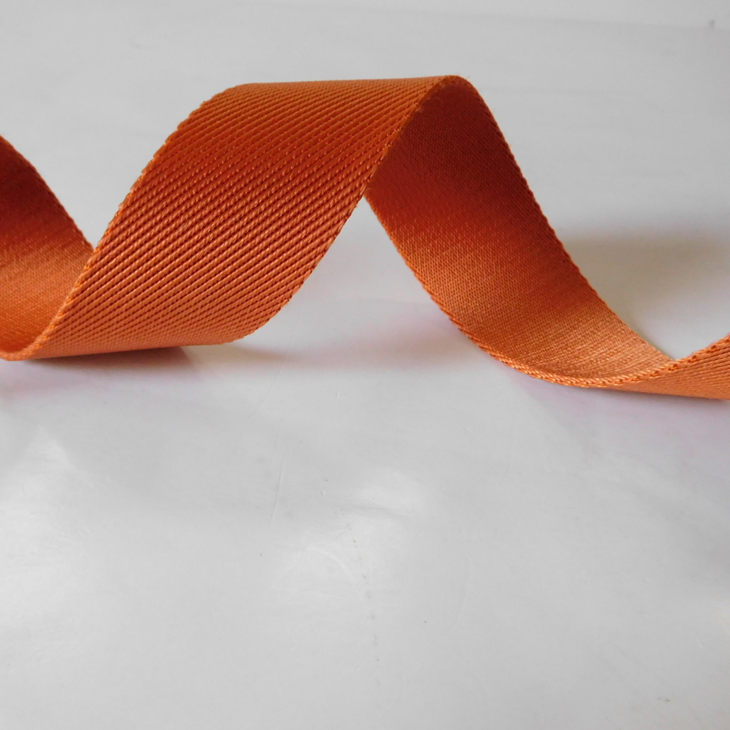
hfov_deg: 53.7
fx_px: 716
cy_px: 360
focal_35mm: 30
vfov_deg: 54.0
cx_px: 294
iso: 400
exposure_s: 1/30
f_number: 3.4
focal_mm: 4.5
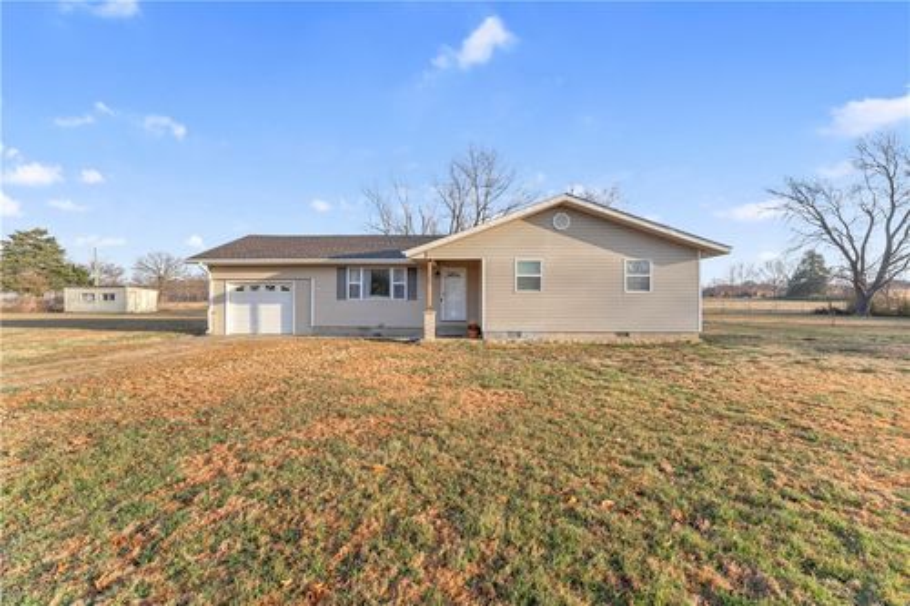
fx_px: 354
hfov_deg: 104.3
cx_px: 455
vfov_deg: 81.2
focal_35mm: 14
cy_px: 303
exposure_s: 1/60
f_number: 9
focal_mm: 14
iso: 250
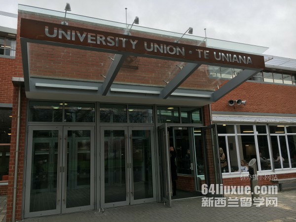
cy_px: 111
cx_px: 148
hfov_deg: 61.7
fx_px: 248
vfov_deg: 48.2
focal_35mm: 29
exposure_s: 1/509
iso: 25
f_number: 2.2
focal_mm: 4.15
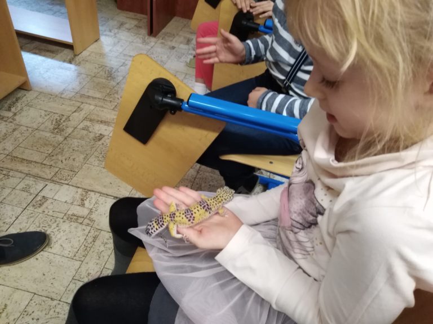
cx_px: 216
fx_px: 325
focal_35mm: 26
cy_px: 162
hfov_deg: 67.3
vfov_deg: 53.1
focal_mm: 3.46
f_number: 2.2
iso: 832
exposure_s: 1/20
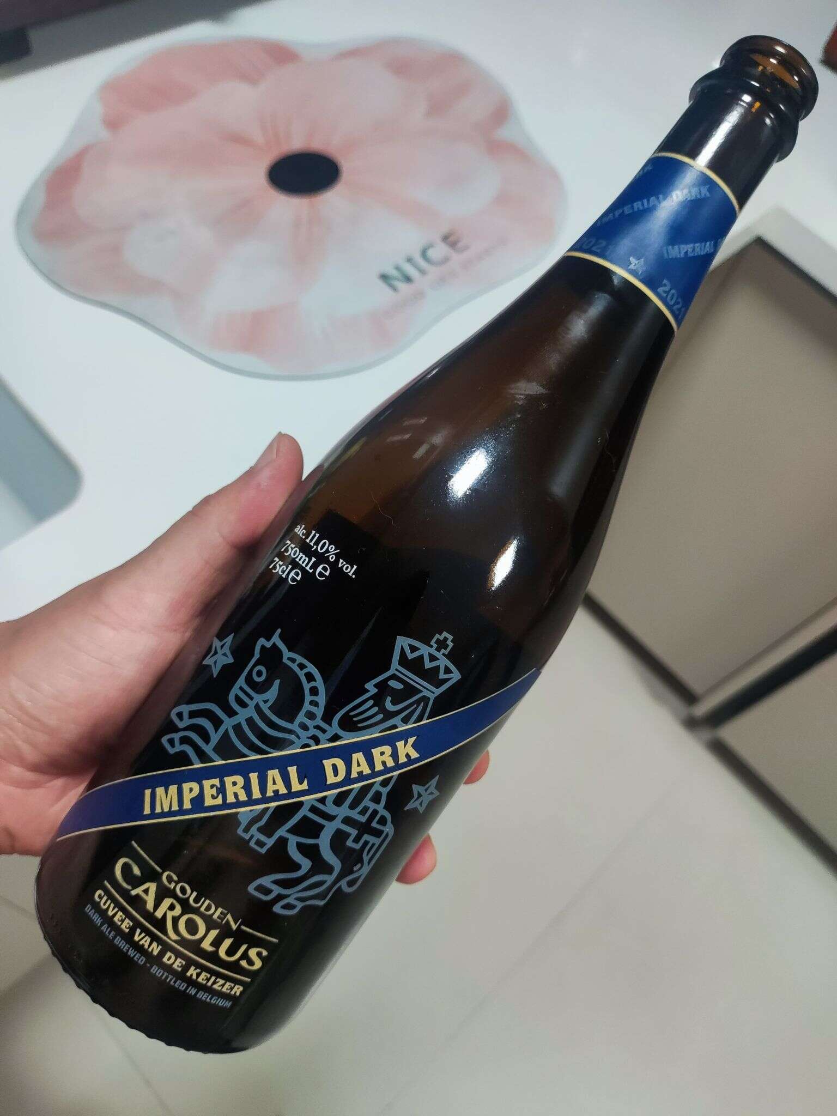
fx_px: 806
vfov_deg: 69.4
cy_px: 558
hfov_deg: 54.9
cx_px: 418
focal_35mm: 25
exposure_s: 1/59.2
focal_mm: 4.71
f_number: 1.79
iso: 320
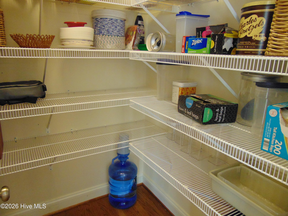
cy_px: 108
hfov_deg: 69.4
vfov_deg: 54.9
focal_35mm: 25
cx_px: 144
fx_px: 208
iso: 400
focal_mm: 4.5
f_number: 3
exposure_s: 1/25
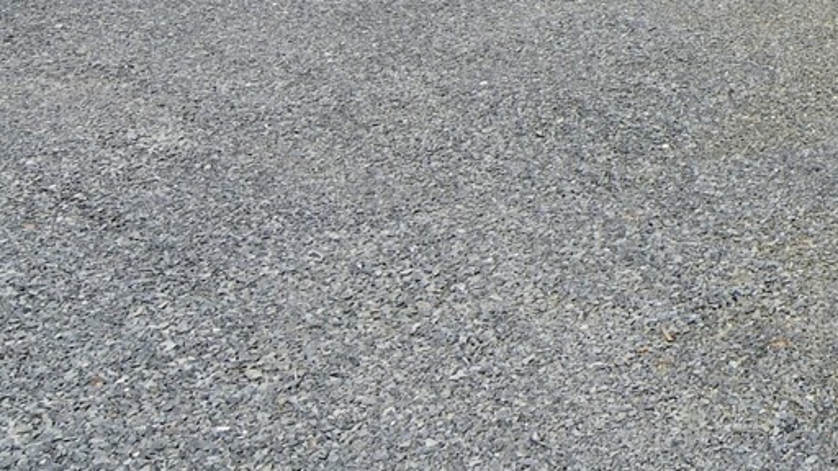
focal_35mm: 60
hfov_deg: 28.5
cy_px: -312
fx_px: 1330
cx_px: 1096
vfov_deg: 17.3
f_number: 13
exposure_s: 1/100
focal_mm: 11.5
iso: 125
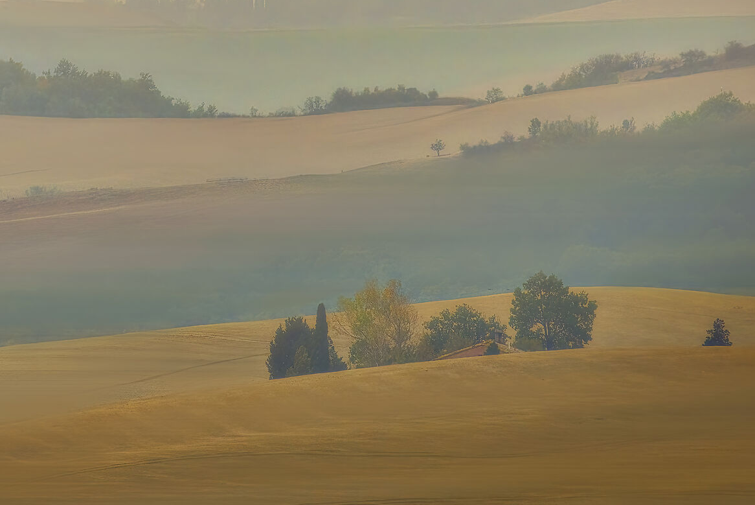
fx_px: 19432
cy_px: 34
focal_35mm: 926
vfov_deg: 1.5
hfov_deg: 2.2
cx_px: 109
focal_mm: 450
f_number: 8
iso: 1250
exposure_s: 1/100
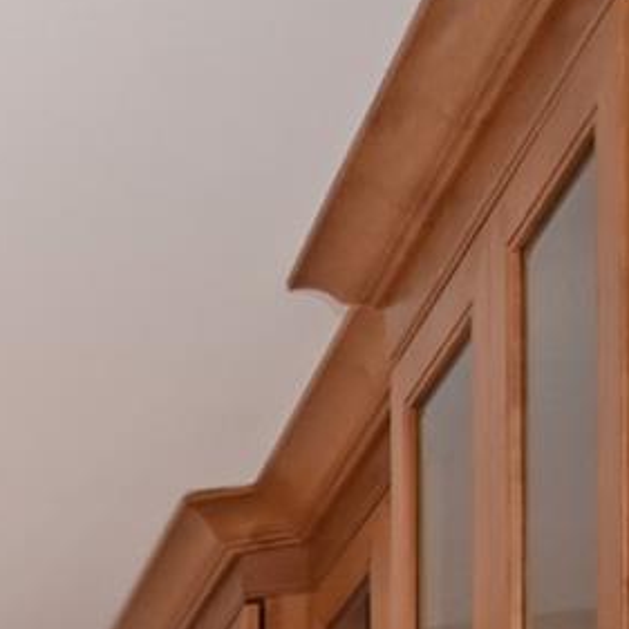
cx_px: -1121
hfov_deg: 11.7
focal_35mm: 102
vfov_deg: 14.2
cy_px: 1261
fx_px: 2099
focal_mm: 11
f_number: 8
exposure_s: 1/40
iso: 640
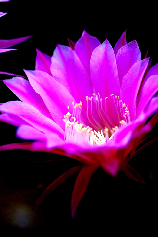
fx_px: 990
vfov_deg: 13.7
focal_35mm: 150
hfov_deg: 9.1
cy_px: 118
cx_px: 79
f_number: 2.8
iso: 400
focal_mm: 100
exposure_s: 1/1000
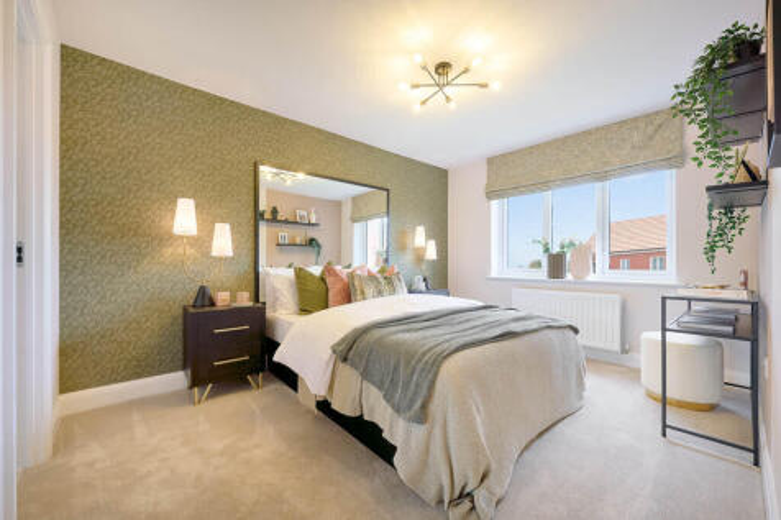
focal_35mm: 14
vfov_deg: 81.2
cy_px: 260
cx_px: 390
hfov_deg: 104.3
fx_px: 304
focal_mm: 14
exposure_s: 1/5
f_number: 10
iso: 100
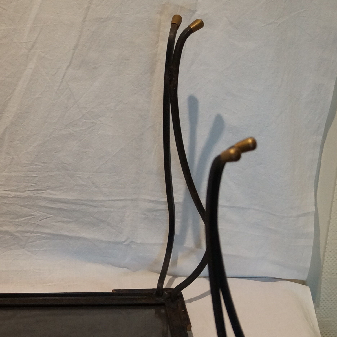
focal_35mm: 87
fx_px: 958
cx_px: 21
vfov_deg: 19.7
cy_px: 272
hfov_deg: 19.5
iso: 1000
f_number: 4.5
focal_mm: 26
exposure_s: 1/60
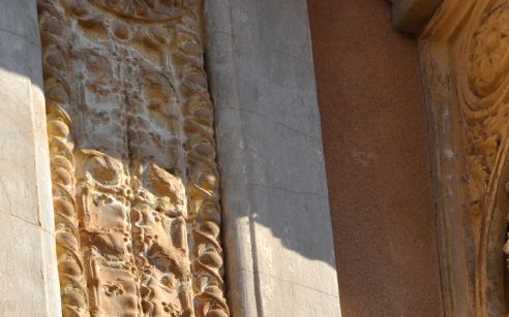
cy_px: 150
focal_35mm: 636
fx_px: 8819
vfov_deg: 2.1
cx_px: 315
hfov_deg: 3.3
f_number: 8
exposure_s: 1/1000
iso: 500
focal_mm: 200
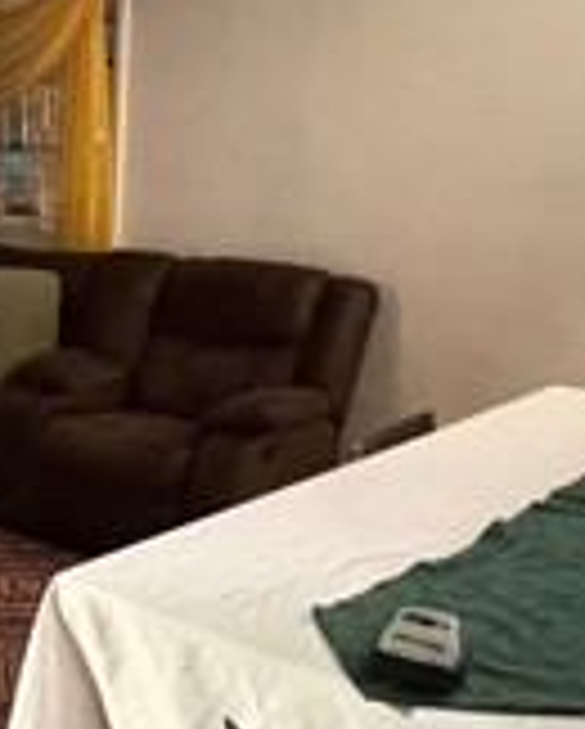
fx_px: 1166
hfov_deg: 25.5
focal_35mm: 54
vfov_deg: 34.7
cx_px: -104
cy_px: 342
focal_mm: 2.22
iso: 2500
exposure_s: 1/15
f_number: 2.2
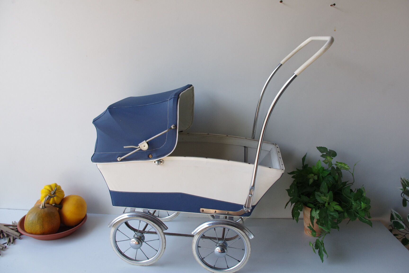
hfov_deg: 61.9
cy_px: 136
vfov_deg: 43.6
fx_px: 341
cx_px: 204
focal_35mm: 30
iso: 800
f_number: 8
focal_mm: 20
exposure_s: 1/125
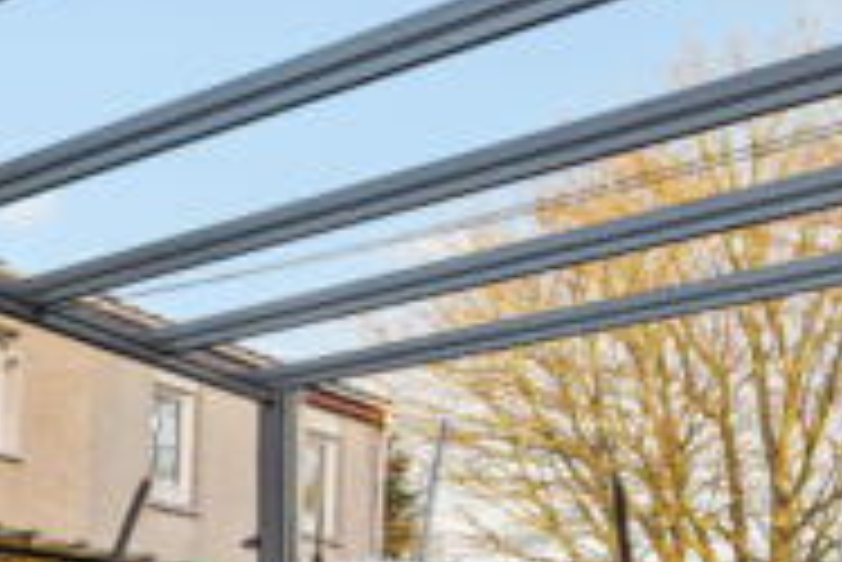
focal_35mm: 56
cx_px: -403
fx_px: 1311
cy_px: 605
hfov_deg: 26.4
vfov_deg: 22.9
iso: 400
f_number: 8
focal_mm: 16
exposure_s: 1/50
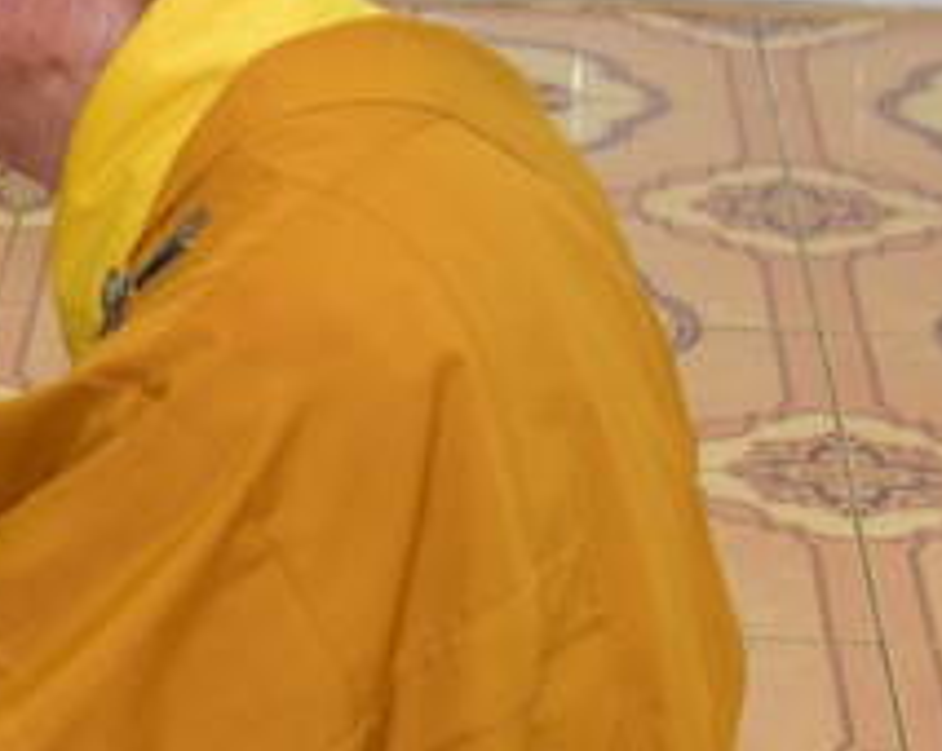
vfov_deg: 8.7
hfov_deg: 10.6
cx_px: -332
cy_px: 300
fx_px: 4958
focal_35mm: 178
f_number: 5
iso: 800
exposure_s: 1/50
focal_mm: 62
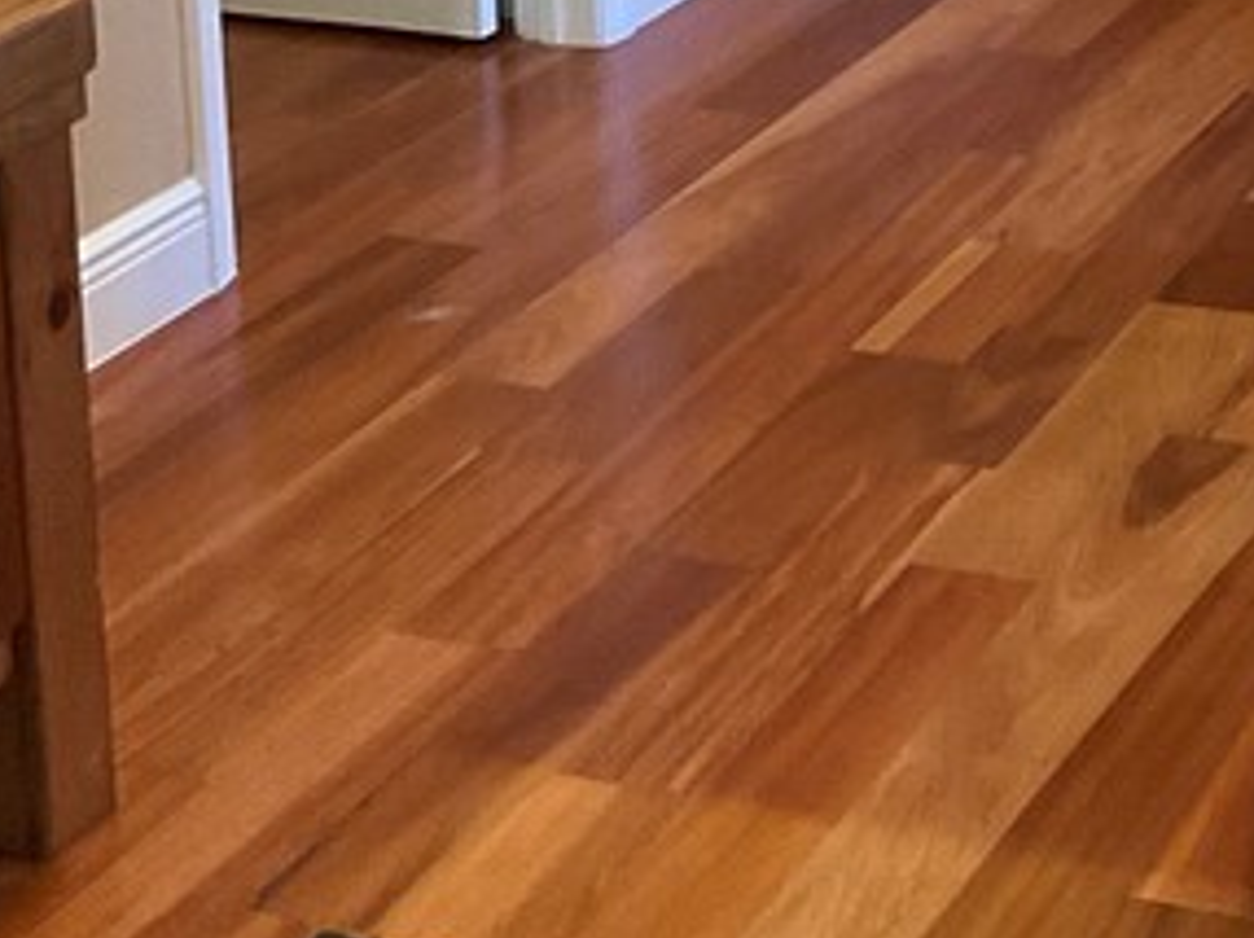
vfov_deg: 13.4
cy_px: -447
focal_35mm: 104
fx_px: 3764
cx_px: 1368
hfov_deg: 18.2
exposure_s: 1/60
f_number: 1.8
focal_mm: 3
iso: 200
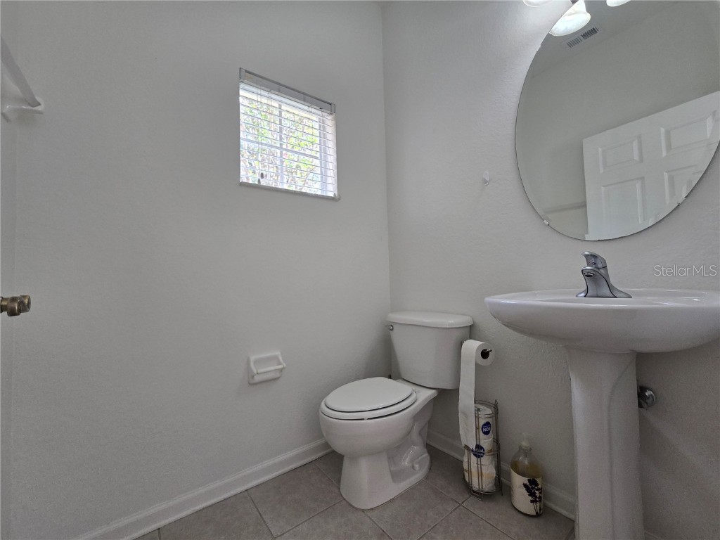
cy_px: 270
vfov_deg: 89.9
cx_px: 360
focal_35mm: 13
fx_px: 270
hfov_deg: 106.2
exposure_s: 1/120
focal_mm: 2.2
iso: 100
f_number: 2.2
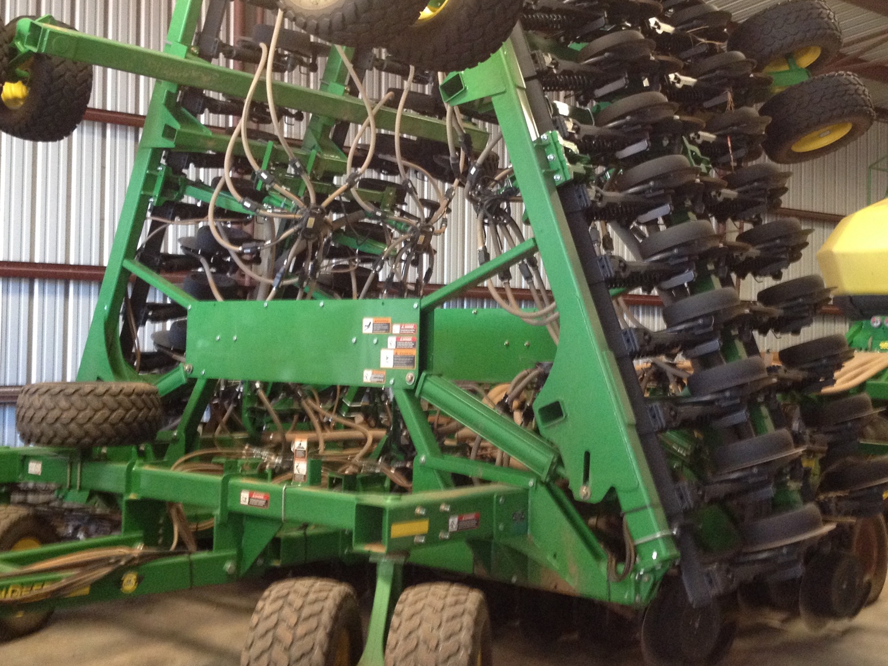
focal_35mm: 49
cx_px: 472
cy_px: 284
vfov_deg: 29.6
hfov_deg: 38.9
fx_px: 1257
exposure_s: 1/20
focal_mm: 4.28
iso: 250
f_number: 2.4
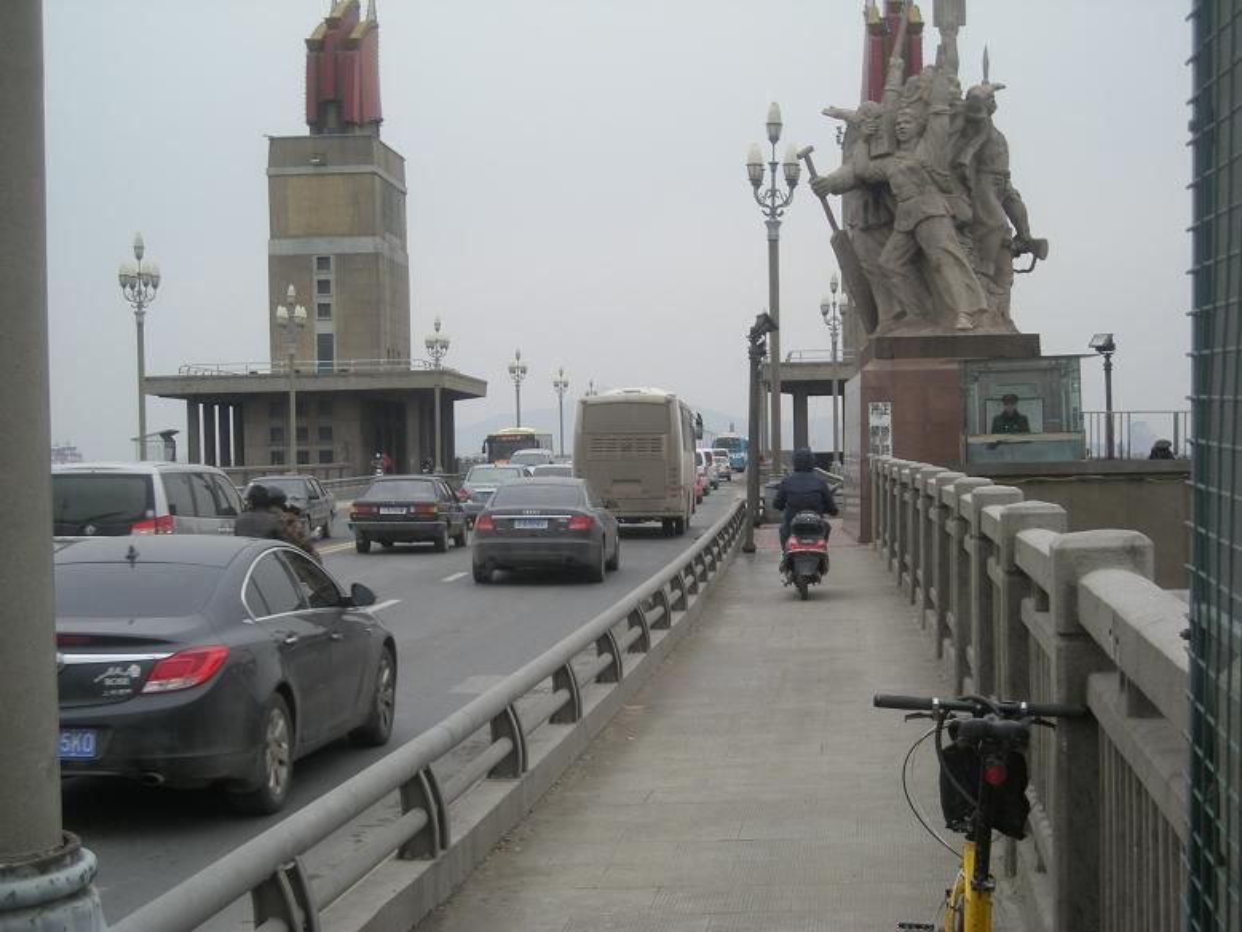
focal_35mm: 68
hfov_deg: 28.6
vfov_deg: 21.6
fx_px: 2441
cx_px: 621
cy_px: 466
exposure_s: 1/130
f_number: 3.7
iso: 50
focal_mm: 11
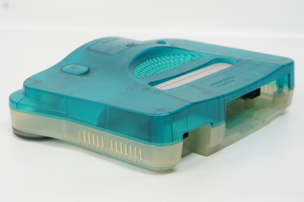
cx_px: 152
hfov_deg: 27.0
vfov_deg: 18.2
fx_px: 633
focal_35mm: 75
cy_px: 101
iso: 800
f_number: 6.3
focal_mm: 50
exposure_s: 1/50
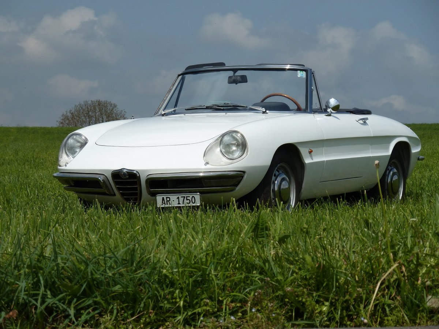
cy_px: 164
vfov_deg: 10.1
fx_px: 1864
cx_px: 220
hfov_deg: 13.4
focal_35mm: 147
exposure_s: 1/800
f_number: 5.6
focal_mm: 24.1
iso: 80
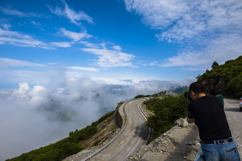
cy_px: 80
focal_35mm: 24
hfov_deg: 73.7
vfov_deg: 53.2
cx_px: 121
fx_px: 161
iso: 100
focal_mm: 24
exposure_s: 1/250
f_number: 8
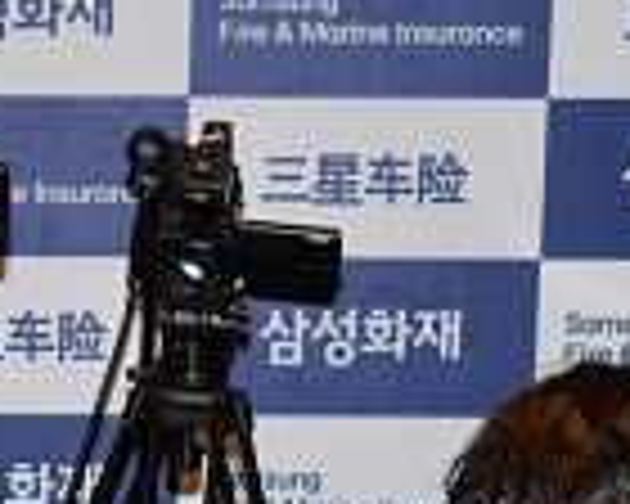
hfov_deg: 8.8
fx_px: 4046
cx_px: -144
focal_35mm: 217
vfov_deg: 7.0
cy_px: 871
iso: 1250
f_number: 5
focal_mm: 55
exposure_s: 1/200
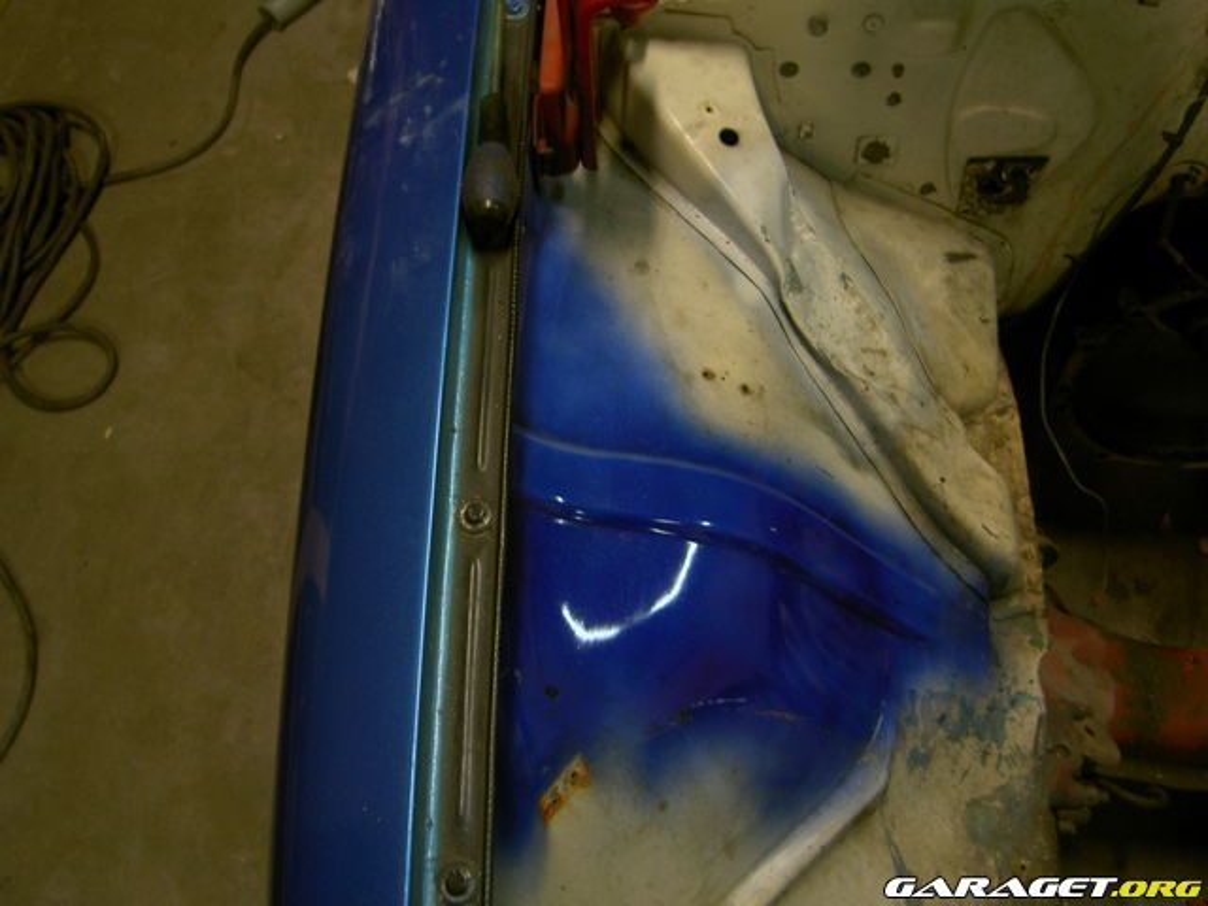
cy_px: 453
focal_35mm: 34
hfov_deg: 54.0
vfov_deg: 41.8
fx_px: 1187
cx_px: 604
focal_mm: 5.6
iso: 50
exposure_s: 1/8
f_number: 2.8
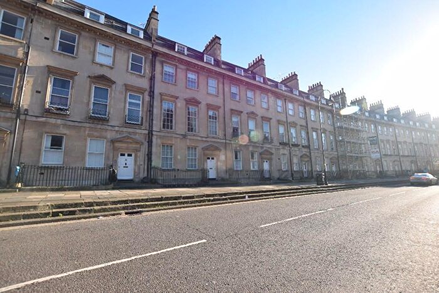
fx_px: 183
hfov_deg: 100.4
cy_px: 146
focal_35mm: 15
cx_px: 220
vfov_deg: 77.4
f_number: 5.6
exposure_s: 1/125
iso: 100
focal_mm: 10
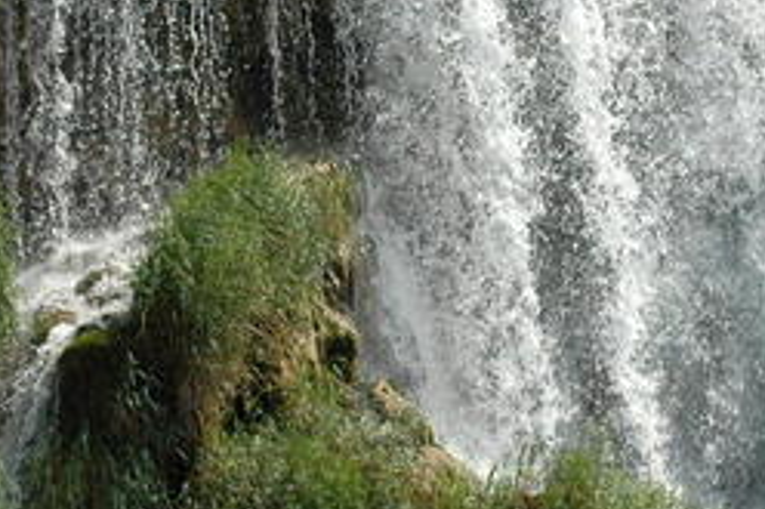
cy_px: 202
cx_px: 620
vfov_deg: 9.6
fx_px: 3027
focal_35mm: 143
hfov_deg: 14.3
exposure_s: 1/320
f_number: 9
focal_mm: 31
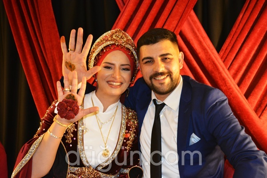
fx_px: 356
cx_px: 134
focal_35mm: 48
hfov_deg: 41.1
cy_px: 89
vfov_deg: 28.1
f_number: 4.5
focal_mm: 32
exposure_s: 1/60
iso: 2500
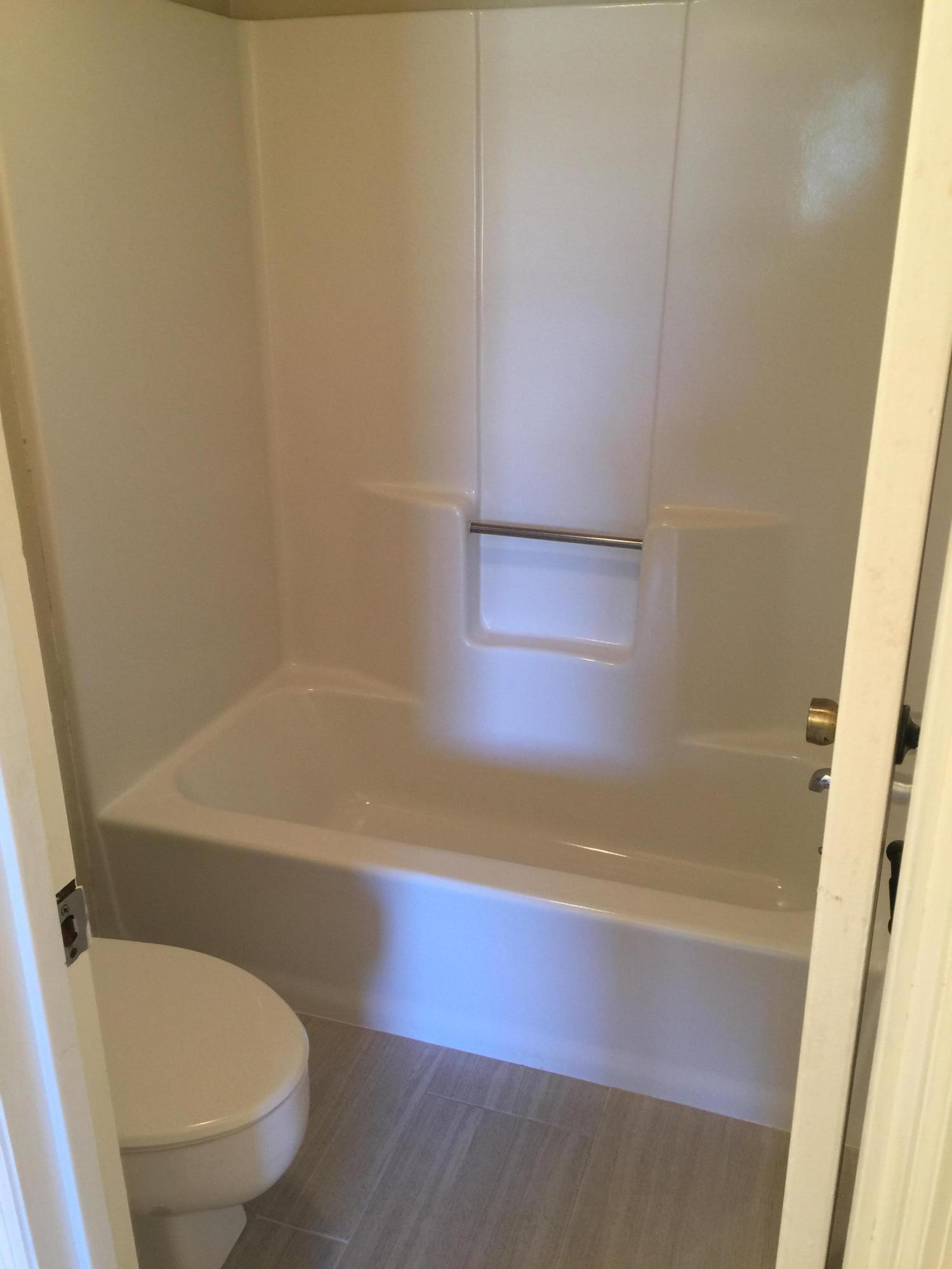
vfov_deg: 61.7
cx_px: 476
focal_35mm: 29
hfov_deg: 48.2
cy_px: 634
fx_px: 1063
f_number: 2.2
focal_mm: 4.15
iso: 40
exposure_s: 1/15
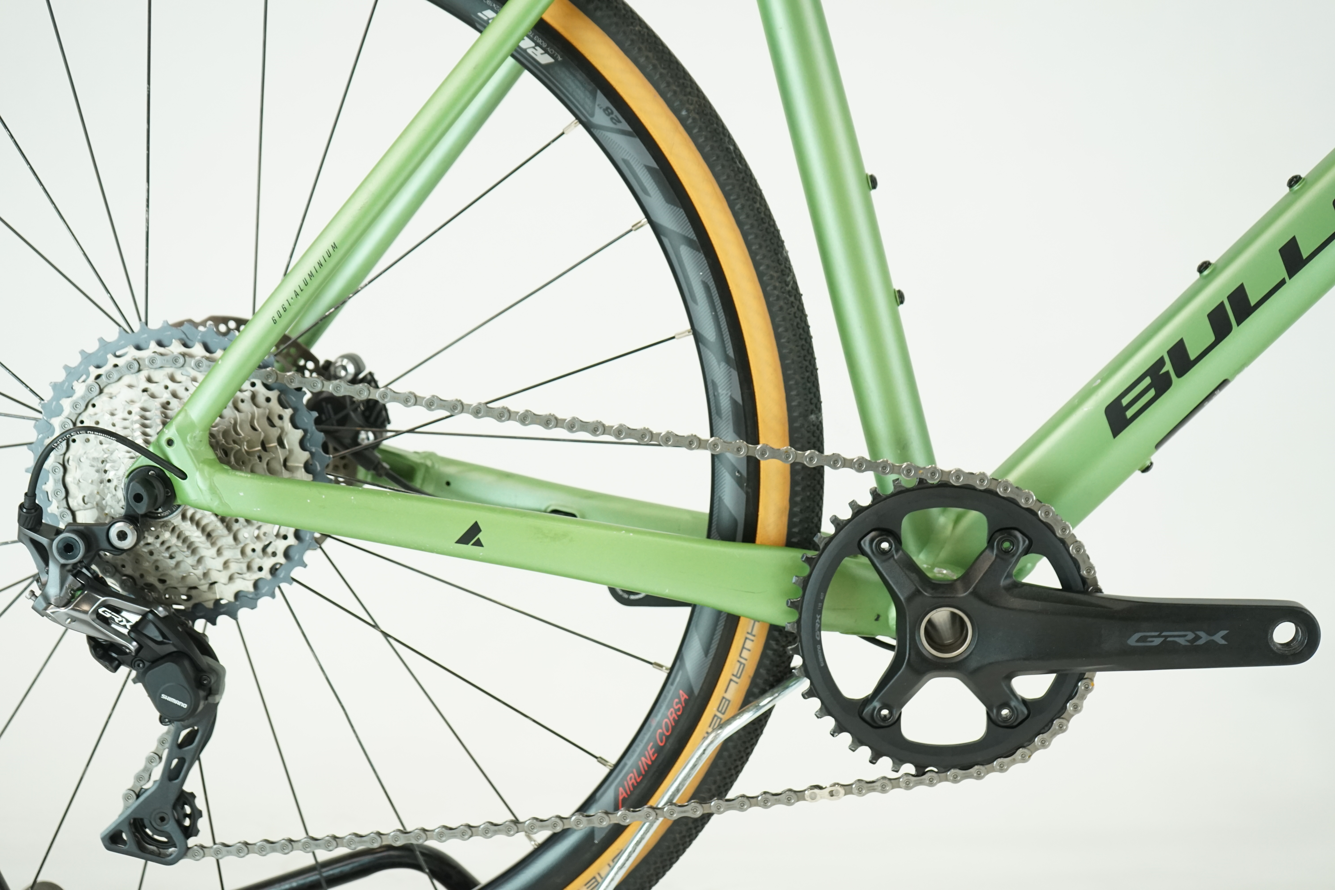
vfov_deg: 26.5
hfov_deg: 38.9
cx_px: 668
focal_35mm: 51
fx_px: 1891
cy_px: 445
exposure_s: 1/200
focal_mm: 51
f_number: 5.6
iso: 1600
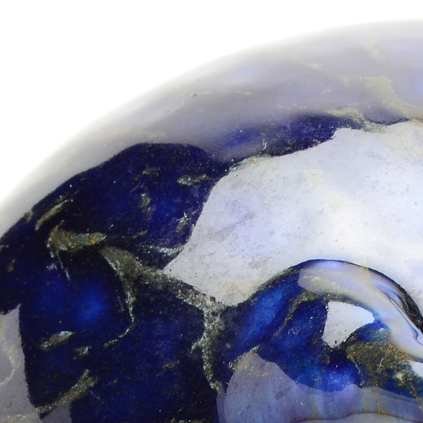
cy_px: 604
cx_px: 439
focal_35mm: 254
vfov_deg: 6.8
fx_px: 3512
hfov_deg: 6.9
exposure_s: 1/160
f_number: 18
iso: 100
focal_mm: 46
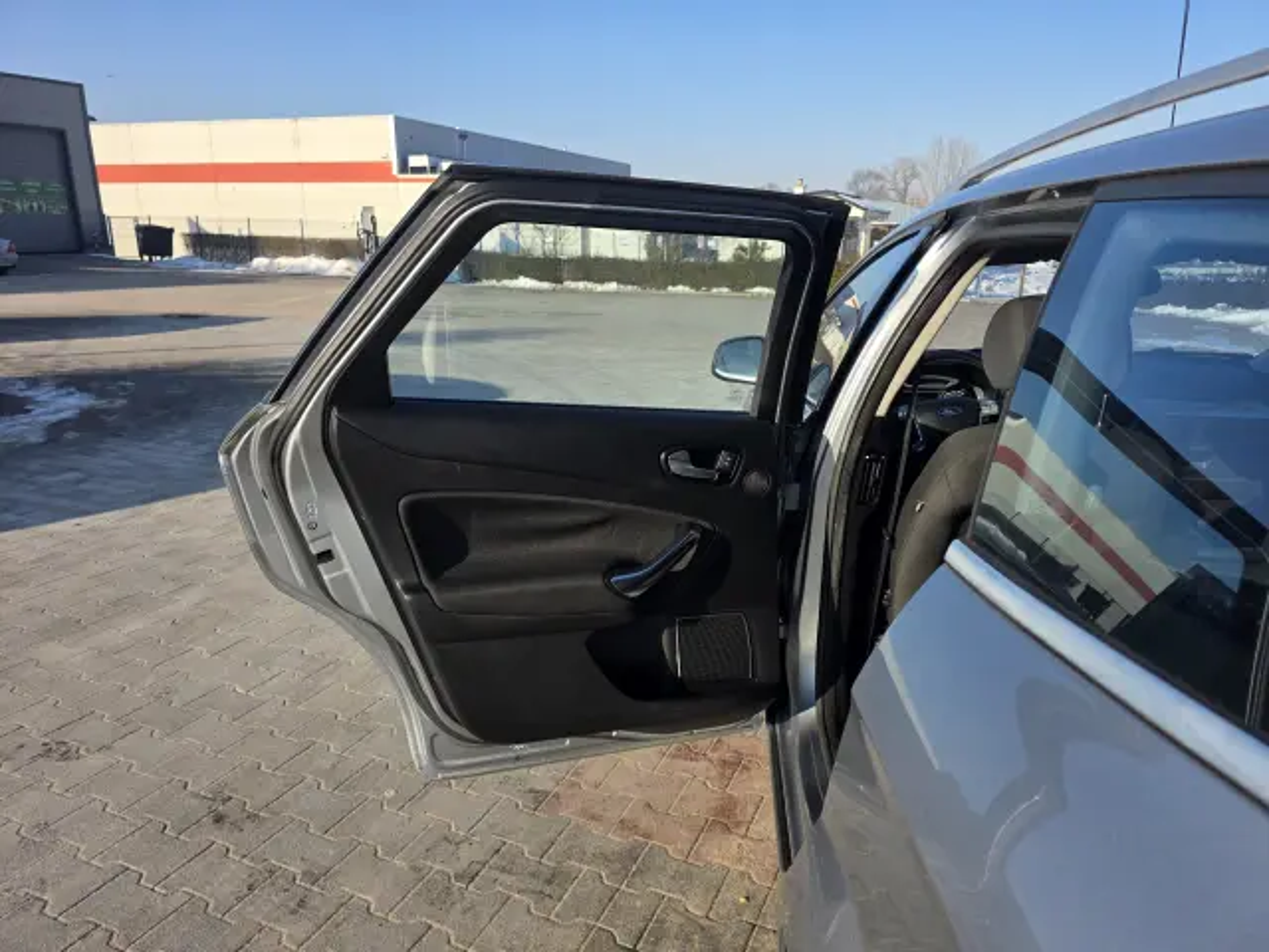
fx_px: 843
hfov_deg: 73.9
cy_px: 476
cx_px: 634
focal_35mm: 23
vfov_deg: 58.9
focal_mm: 6.3
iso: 80
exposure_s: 1/3972
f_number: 1.7
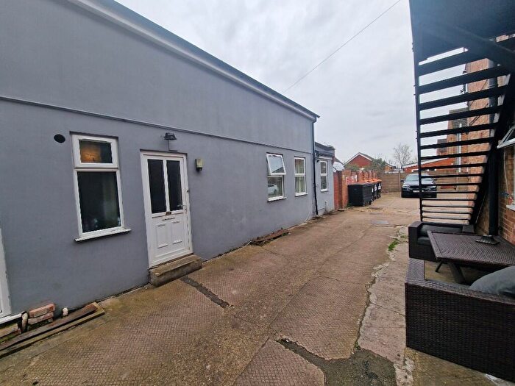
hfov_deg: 106.2
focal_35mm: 13
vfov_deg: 89.9
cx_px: 258
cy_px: 193
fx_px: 193
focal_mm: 2.2
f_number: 2.2
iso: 50
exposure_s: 1/291
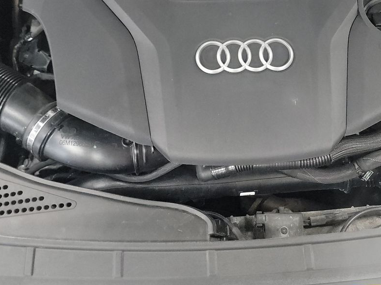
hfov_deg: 38.8
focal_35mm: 49
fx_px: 539
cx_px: 228
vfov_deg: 28.5
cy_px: 27
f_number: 1.8
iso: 1646
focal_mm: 6.7
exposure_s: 1/59
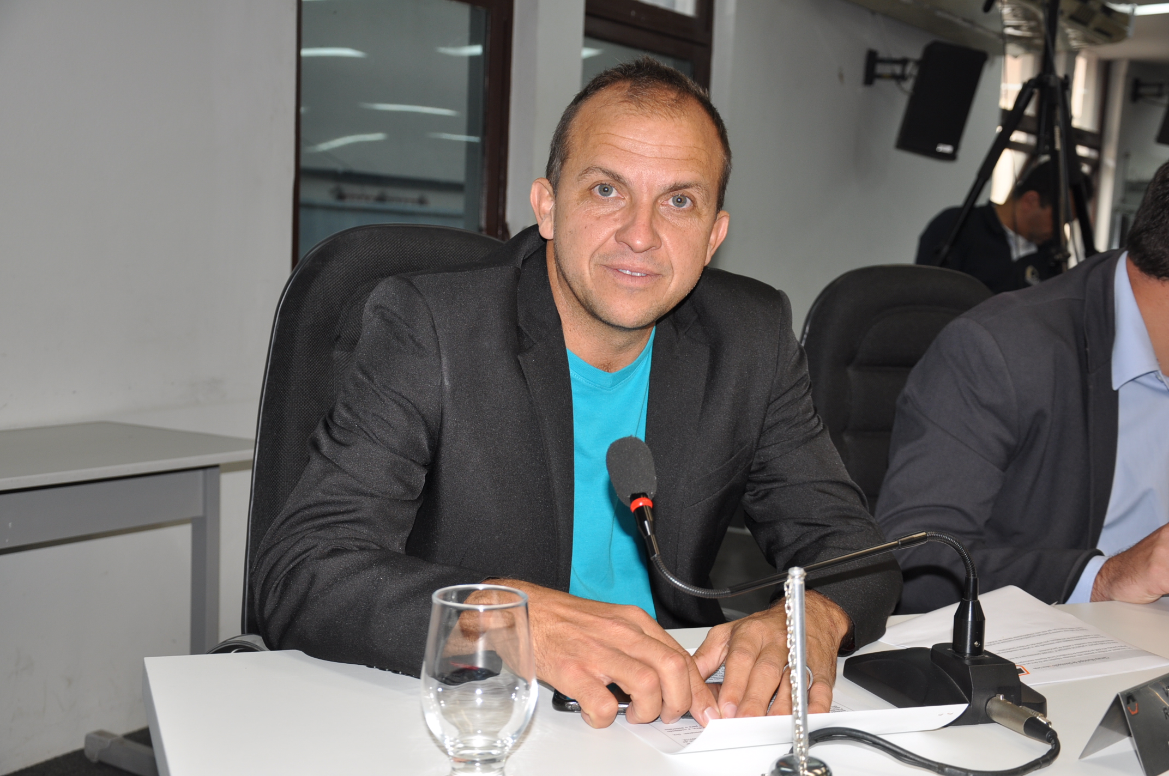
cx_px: 584
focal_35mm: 48
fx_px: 1557
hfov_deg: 41.2
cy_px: 388
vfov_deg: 28.0
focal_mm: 32
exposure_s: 1/60
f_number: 4.2
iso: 200
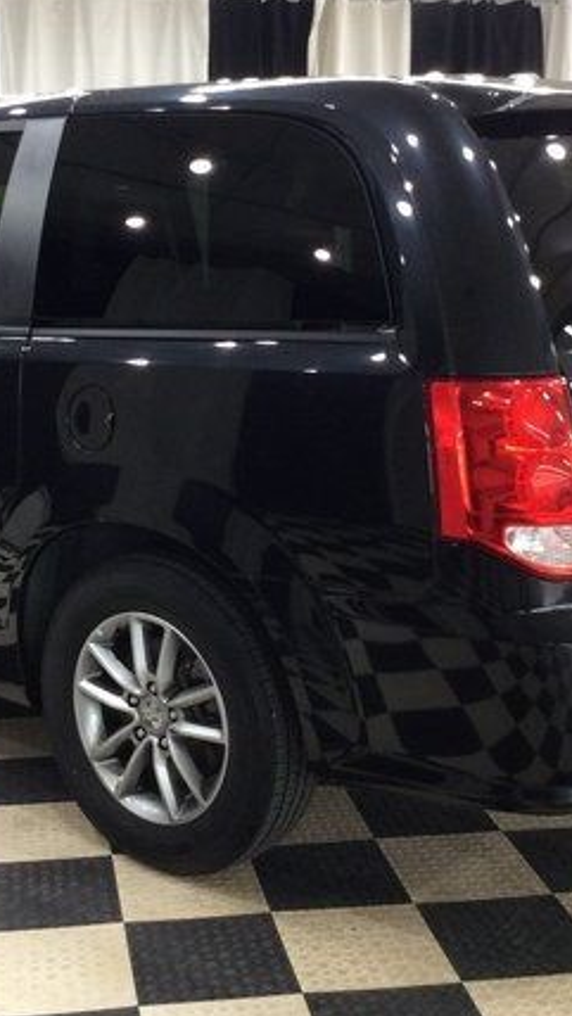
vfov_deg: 39.8
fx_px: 1401
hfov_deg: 23.0
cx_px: 195
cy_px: 468
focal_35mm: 52
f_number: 2.4
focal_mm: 3.3
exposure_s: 1/25
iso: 125
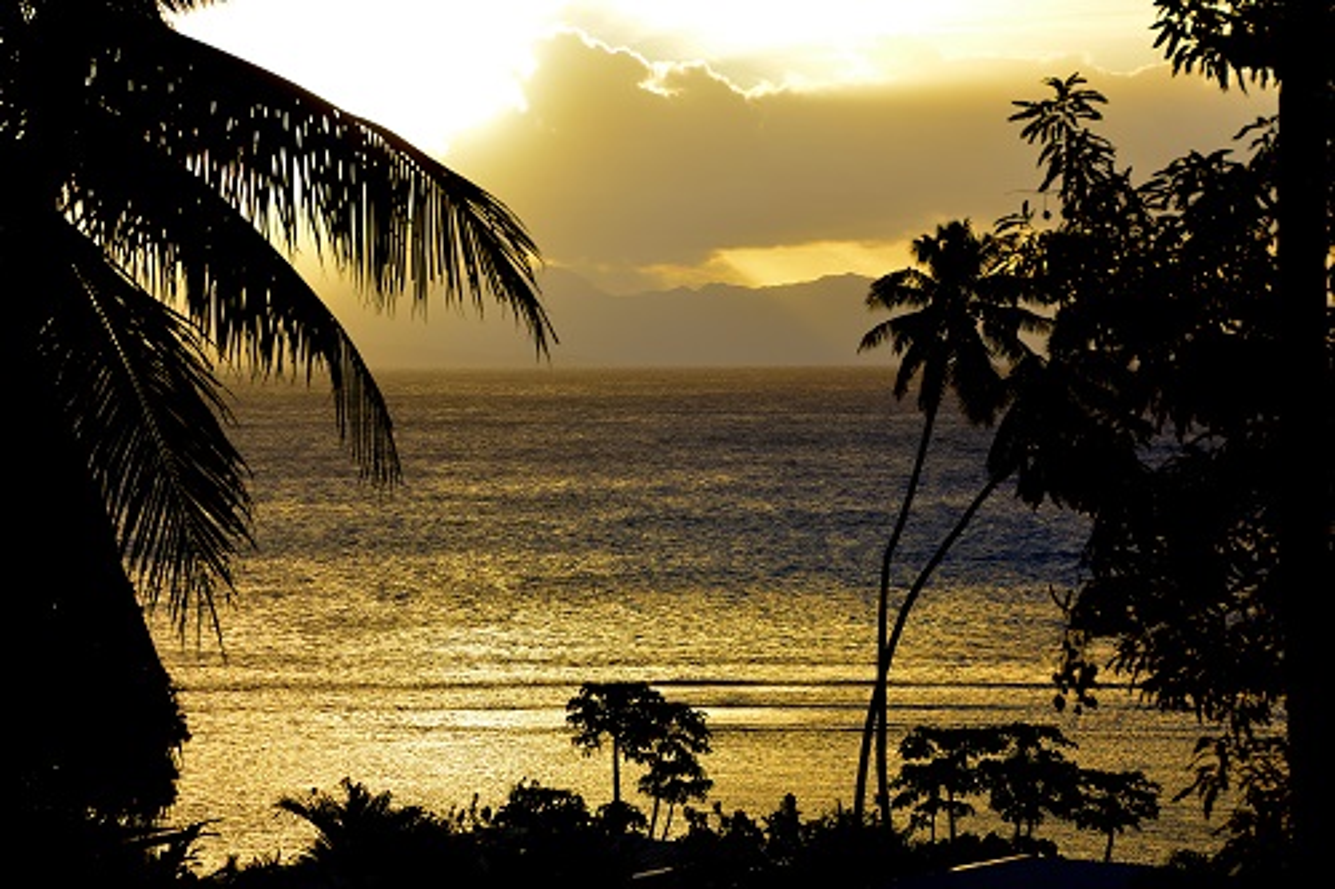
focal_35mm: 120
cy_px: 444
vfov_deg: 11.4
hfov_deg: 17.1
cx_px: 668
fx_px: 4448
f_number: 8
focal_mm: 80
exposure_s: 1/250
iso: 140
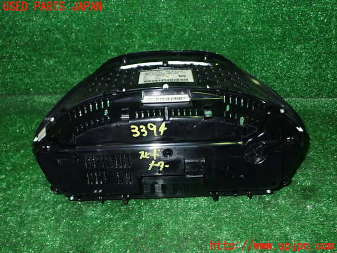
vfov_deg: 39.7
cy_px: 126
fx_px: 350
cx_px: 168
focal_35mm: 36
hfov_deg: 51.4
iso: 800
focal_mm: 6.37
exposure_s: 1/40
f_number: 7.1
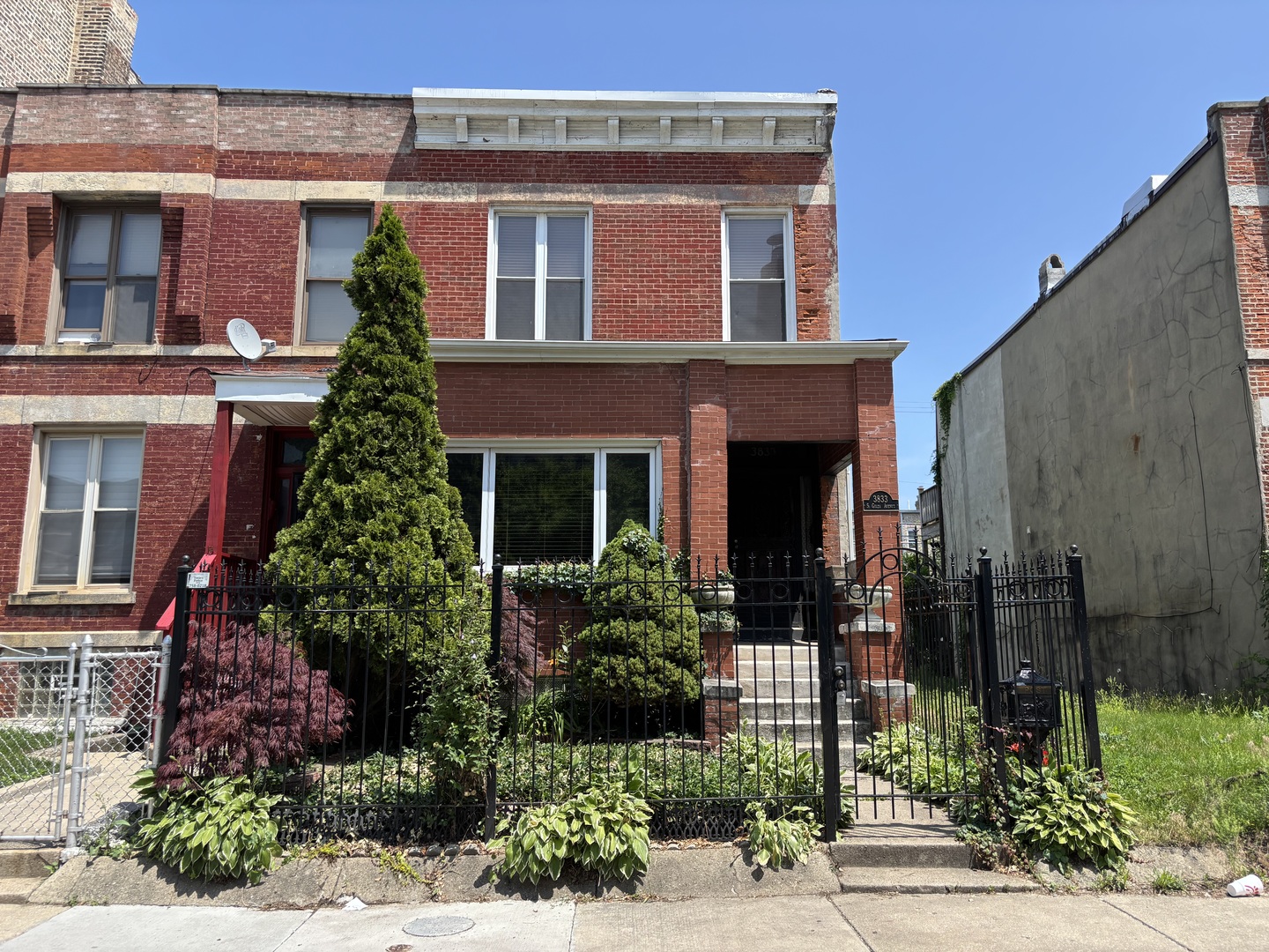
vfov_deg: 53.1
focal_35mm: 26
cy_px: 476
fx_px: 953
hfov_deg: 67.3
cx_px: 634
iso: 50
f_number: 1.6
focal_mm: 5.96
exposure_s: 1/1642
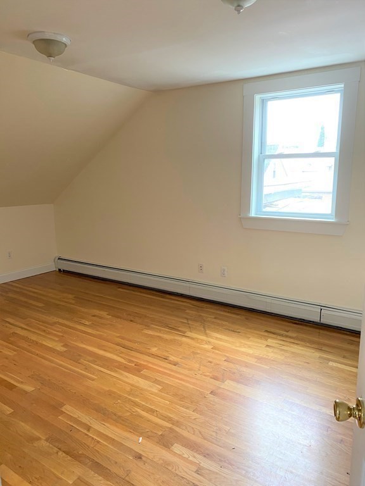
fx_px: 366
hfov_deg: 53.1
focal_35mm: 26
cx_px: 182
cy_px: 243
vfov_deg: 67.3
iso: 100
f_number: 1.8
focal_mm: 4.25
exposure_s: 1/60
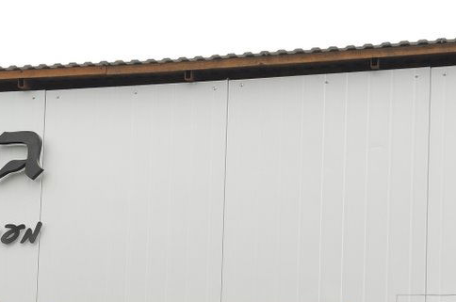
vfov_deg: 12.5
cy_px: 314
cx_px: 100
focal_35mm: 108
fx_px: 1366
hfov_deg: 18.8
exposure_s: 1/160
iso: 320
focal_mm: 34
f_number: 8
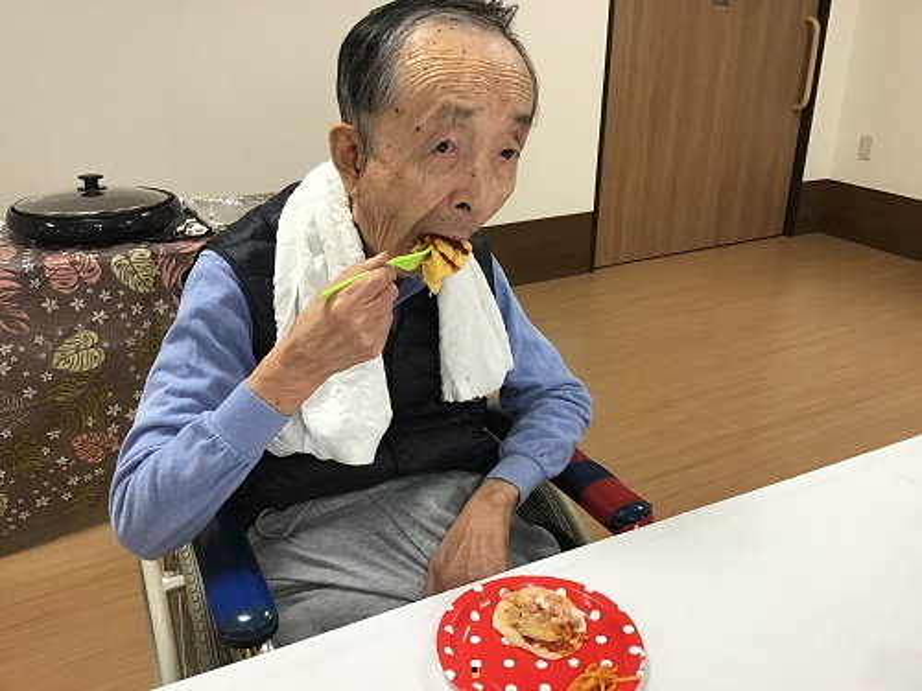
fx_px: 826
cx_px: 461
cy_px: 346
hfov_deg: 58.4
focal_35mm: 31
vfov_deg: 45.4
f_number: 2.4
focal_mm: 3.3
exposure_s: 1/30
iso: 50
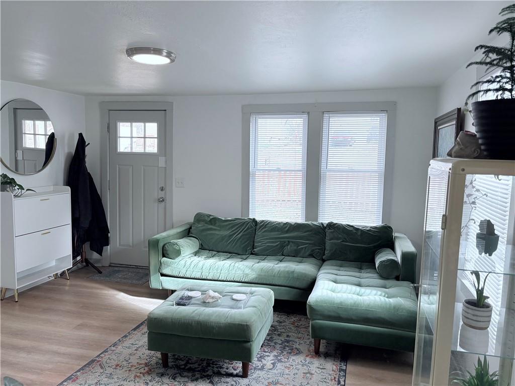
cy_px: 193
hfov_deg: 67.3
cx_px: 258
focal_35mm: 26
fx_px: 387
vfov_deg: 53.1
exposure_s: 1/217
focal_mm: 5.96
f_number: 1.6
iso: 100
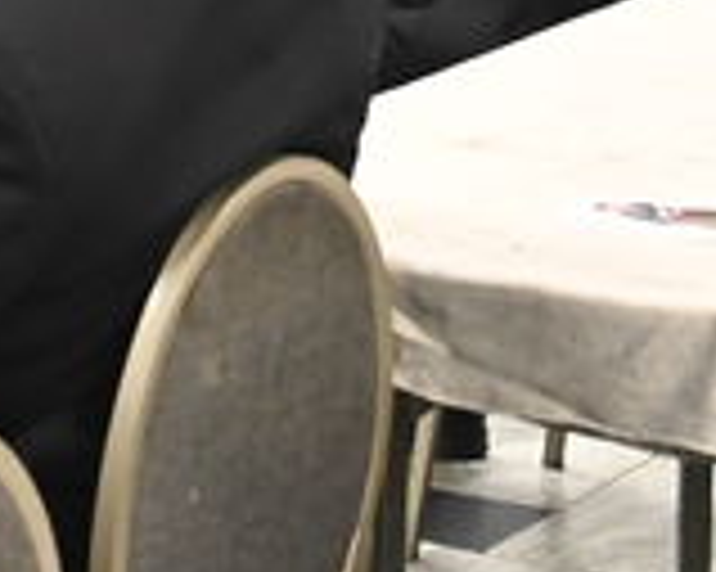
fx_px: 5951
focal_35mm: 281
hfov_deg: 6.7
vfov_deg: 5.4
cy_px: -658
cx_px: -522
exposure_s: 1/160
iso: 2500
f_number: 5.6
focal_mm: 34
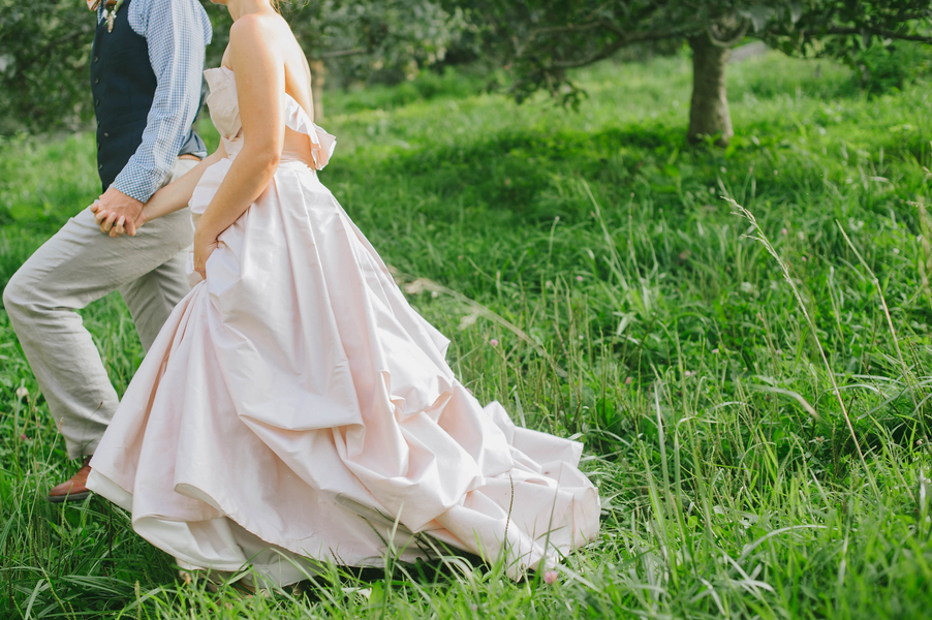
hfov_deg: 39.6
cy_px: 310
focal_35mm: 50
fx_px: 1293
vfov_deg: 27.0
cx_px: 466
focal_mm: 50
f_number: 3.2
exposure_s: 1/320
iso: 500
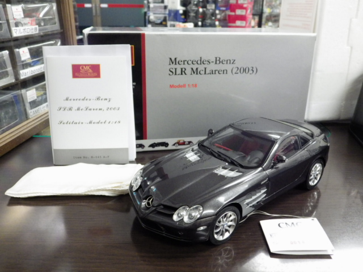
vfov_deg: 41.8
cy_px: 136
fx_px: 357
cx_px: 182
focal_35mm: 34
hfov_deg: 54.0
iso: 800
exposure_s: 1/40
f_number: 3.4
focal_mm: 6.2
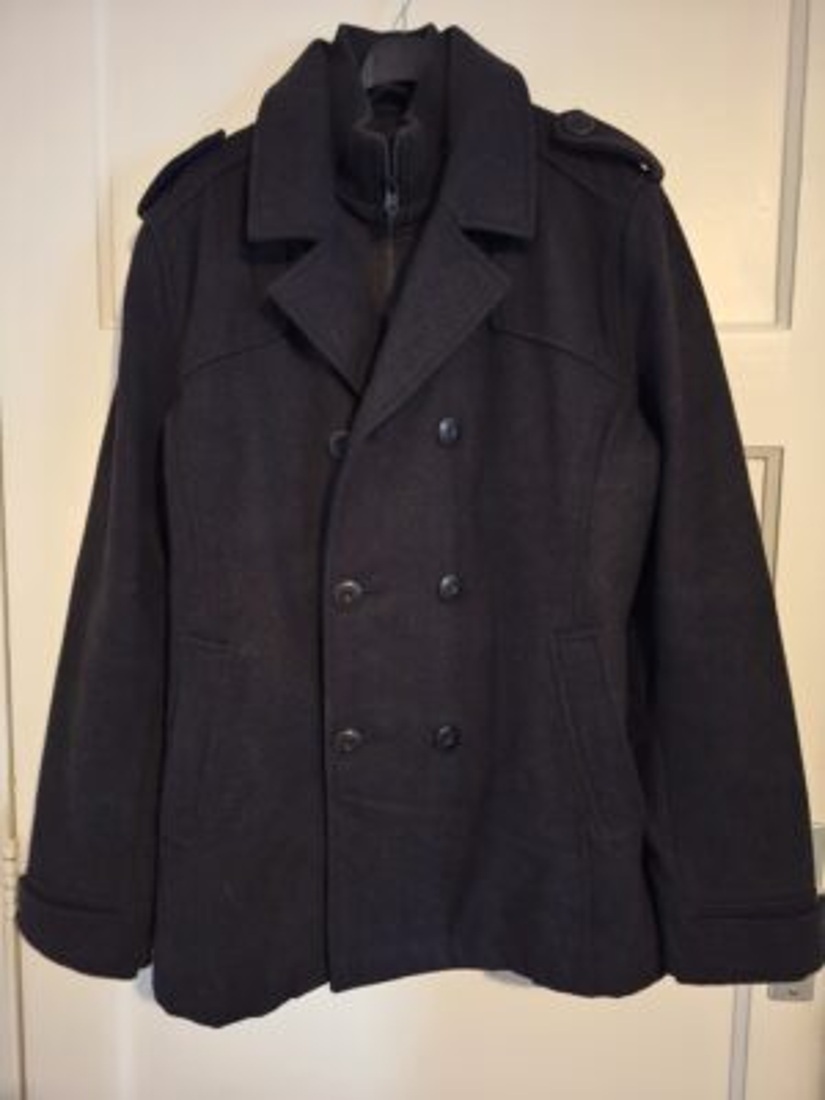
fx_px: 731
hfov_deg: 58.9
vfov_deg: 73.9
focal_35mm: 23
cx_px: 412
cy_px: 550
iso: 1250
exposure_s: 1/17
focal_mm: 5.54
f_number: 1.8
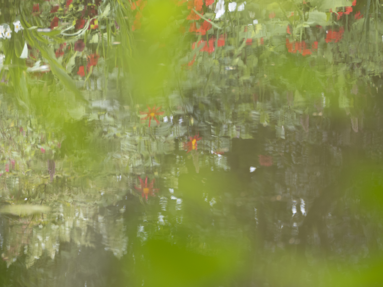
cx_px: 192
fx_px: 4780
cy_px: 144
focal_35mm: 432
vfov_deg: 3.4
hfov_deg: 4.6
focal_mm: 146
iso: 200
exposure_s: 1/125
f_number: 4
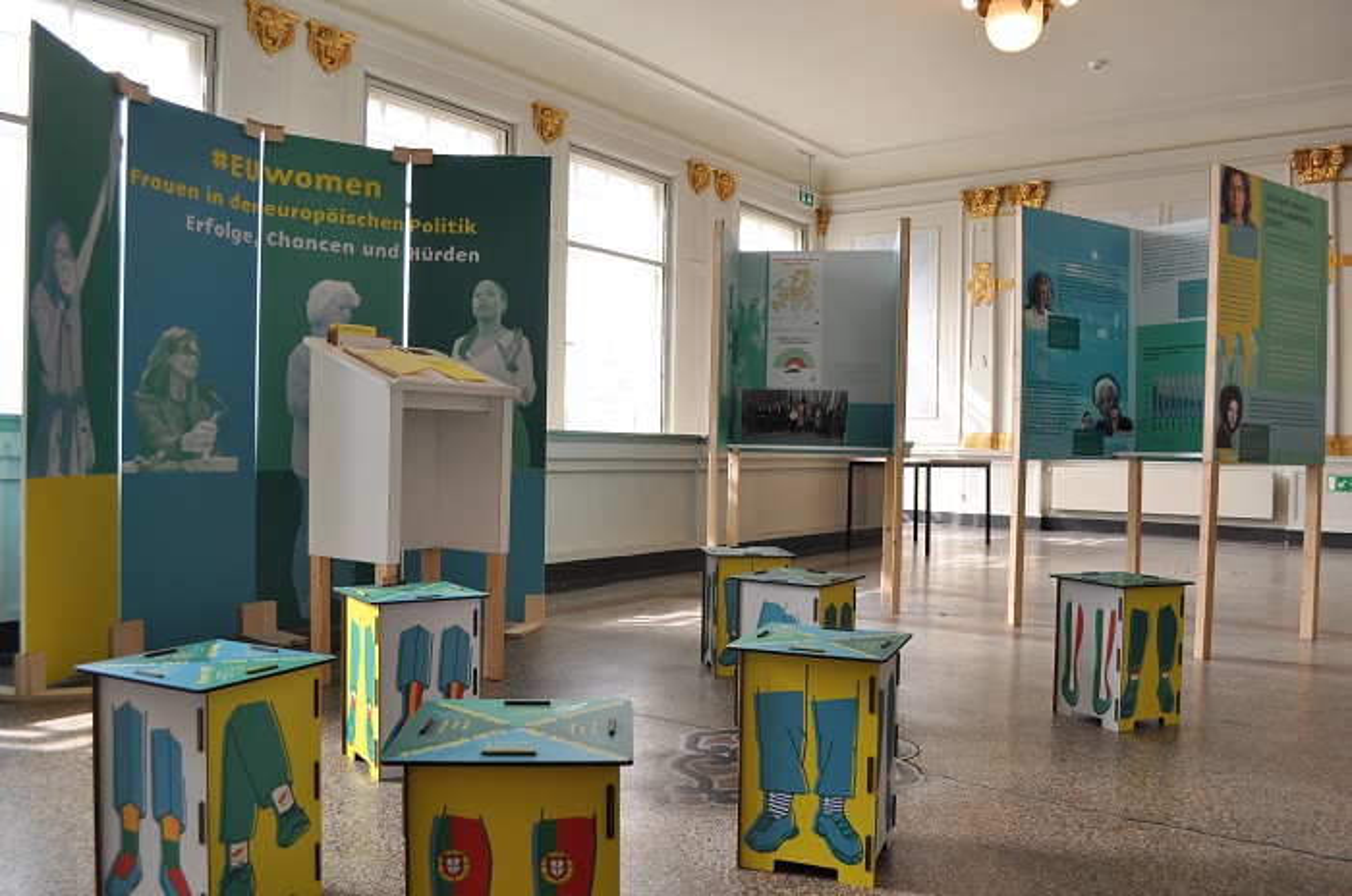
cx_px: 676
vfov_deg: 47.8
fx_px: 1012
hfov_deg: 67.5
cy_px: 448
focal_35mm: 27
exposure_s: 1/125
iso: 400
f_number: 5.6
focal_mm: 18
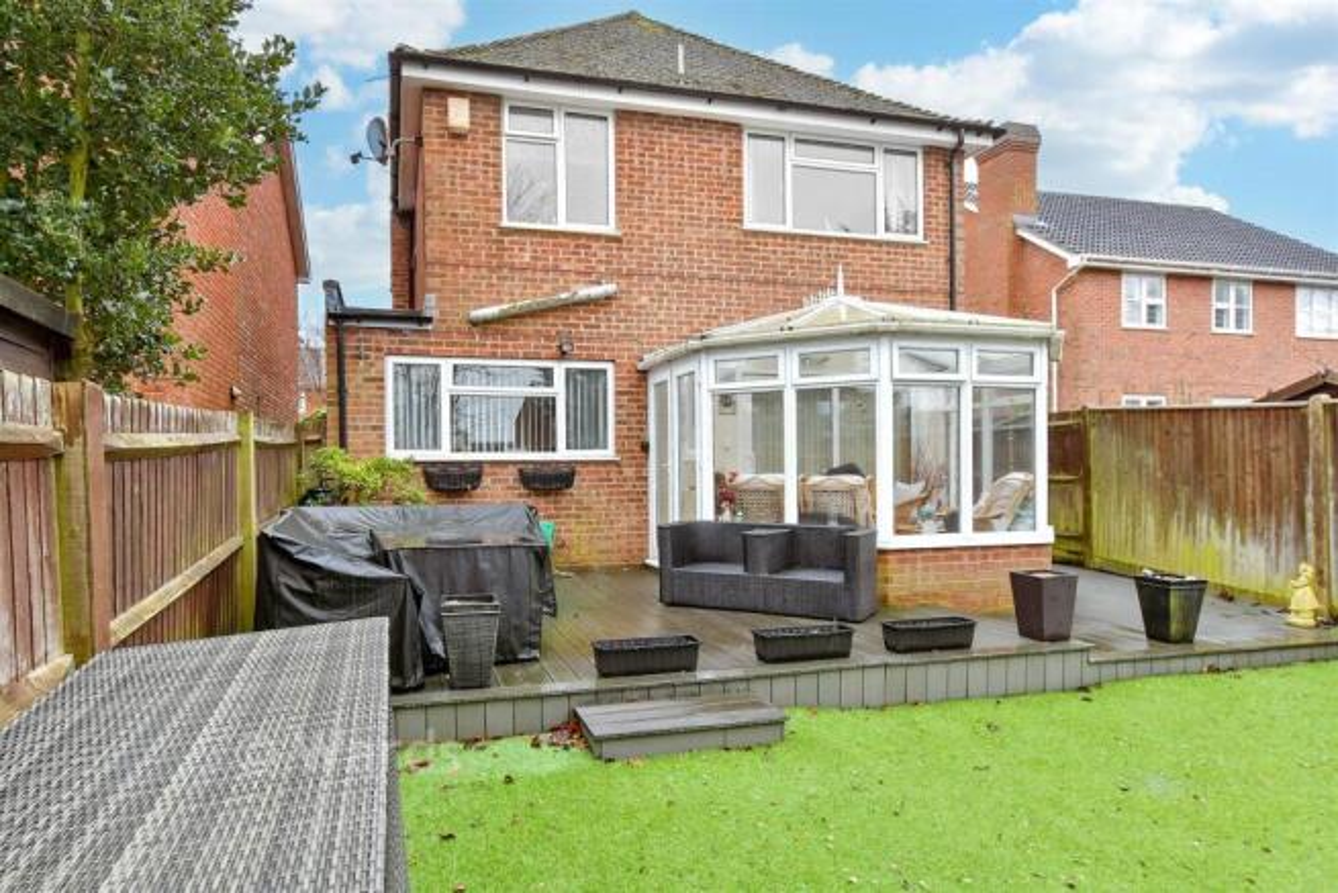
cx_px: 669
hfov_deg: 100.4
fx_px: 558
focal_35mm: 15
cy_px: 446
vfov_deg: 77.4
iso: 250
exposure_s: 1/13
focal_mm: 10
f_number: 8
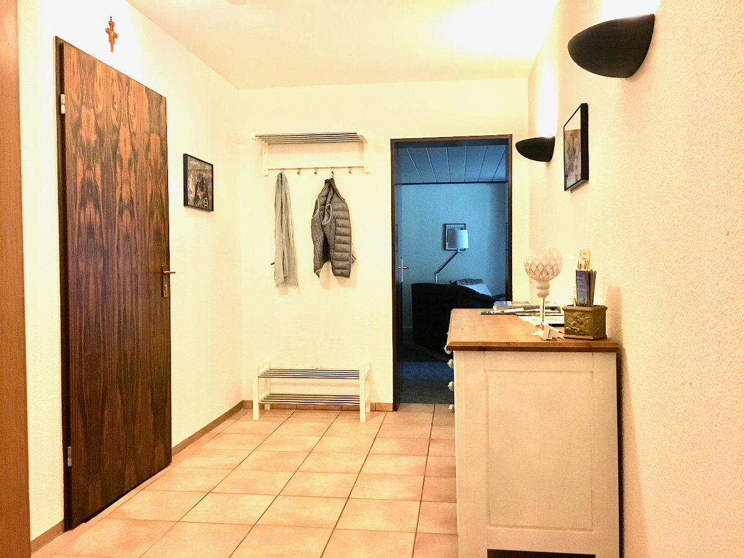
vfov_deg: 48.2
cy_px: 279
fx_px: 623
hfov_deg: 61.7
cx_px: 372
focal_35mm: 29
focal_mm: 4.15
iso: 250
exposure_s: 1/33
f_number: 2.2
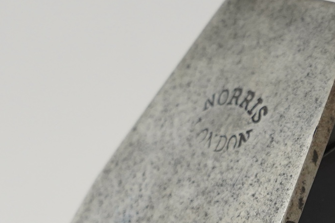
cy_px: 320
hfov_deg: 6.5
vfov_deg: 4.4
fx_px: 2902
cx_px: 438
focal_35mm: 312
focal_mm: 77
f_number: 7.1
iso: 1250
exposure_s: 1/125
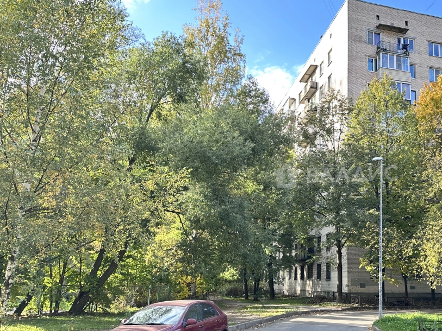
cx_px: 336
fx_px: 473
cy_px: 173
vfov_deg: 38.7
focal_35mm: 37
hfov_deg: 48.1
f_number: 1.78
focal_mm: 6.86
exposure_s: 1/315
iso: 80
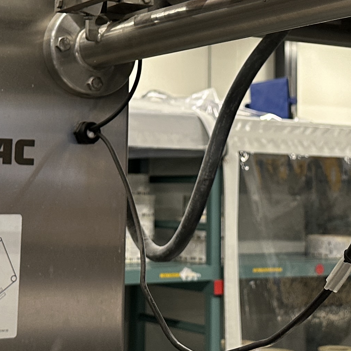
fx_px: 964
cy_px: 60
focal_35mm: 84
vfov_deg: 20.4
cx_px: 173
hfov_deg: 20.6
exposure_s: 1/73
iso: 200
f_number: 1.78
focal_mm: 6.86
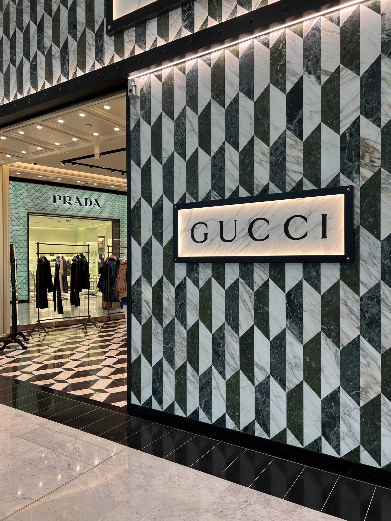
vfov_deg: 67.3
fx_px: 392
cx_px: 196
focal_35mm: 26
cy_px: 260
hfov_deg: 53.1
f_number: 1.5
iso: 40
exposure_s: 1/121
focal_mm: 5.7
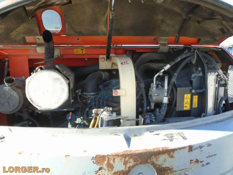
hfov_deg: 67.3
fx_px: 175
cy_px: 88
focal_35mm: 26
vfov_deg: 53.1
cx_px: 116
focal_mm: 4.6
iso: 100
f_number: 3.2
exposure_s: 1/200
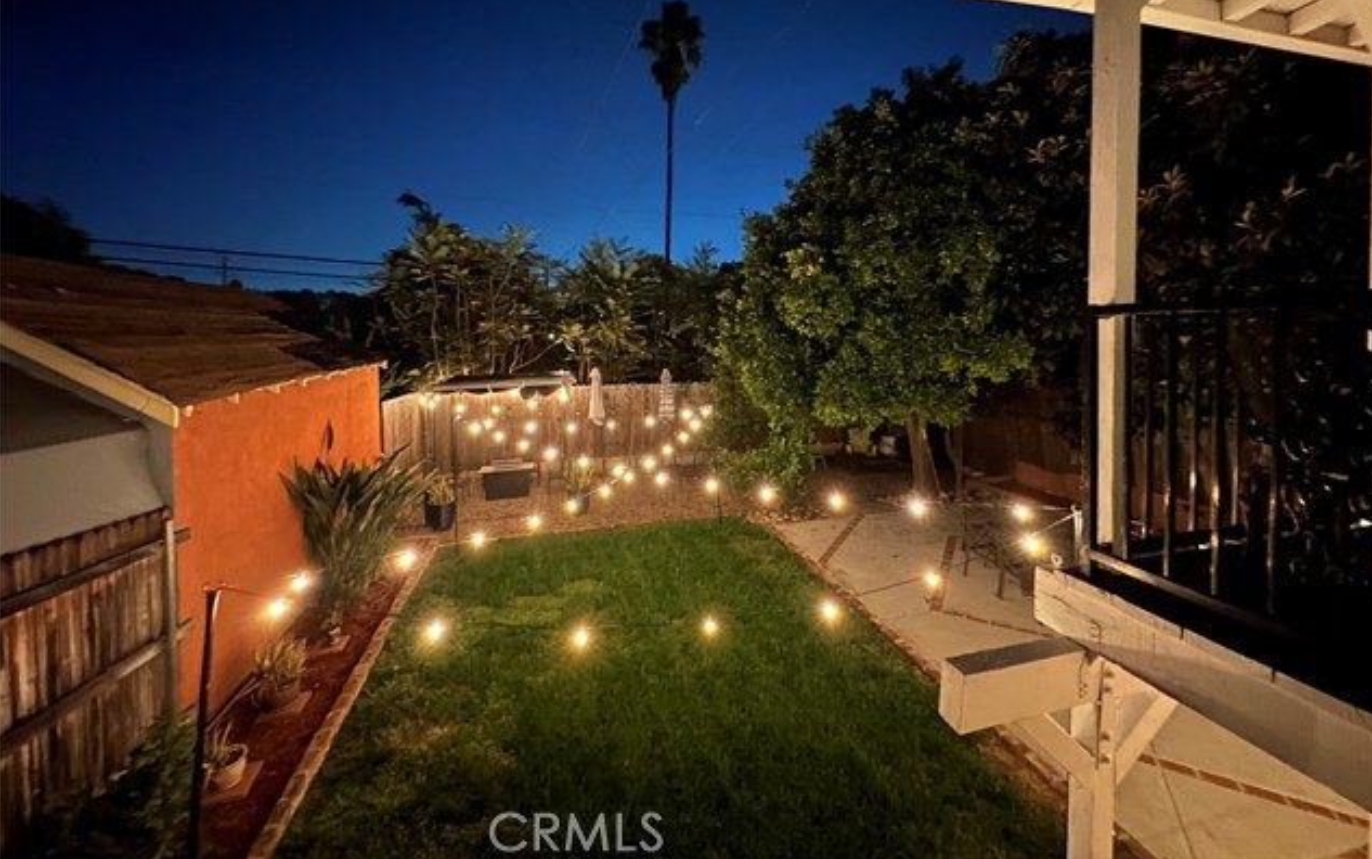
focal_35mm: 15
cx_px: 691
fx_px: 561
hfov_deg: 101.4
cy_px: 343
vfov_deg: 74.0
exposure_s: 1/8
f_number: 2.2
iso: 2000
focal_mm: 2.22
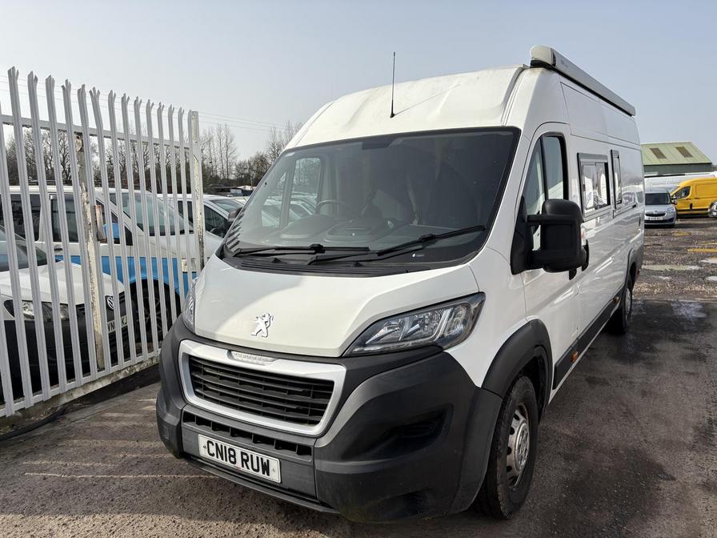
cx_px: 358
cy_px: 269
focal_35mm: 26
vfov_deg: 53.1
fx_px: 539
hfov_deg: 67.3
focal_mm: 5.96
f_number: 1.6
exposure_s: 1/3623
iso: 50
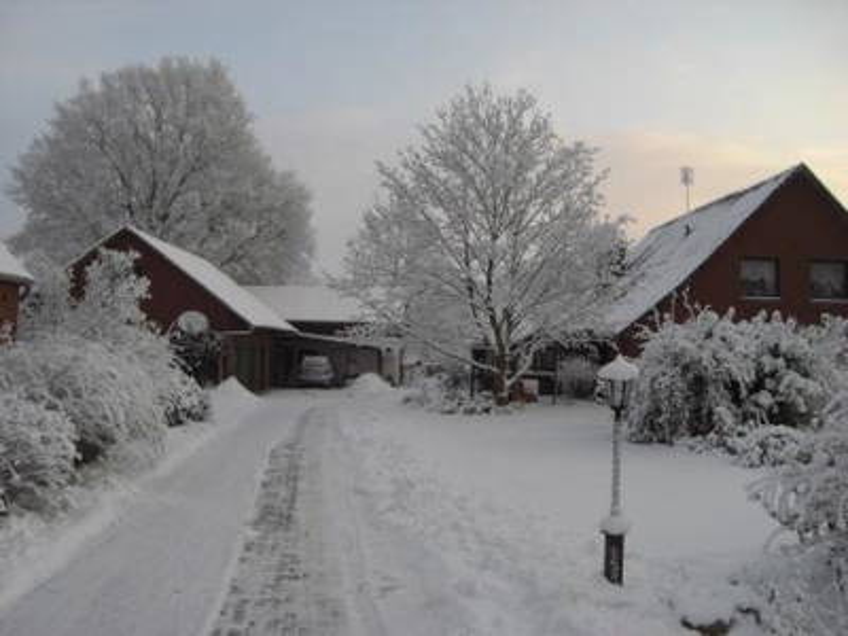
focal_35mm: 38
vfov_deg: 37.7
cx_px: 424
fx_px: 931
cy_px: 318
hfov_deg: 49.0
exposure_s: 1/500
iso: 64
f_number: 2.7
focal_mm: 6.2
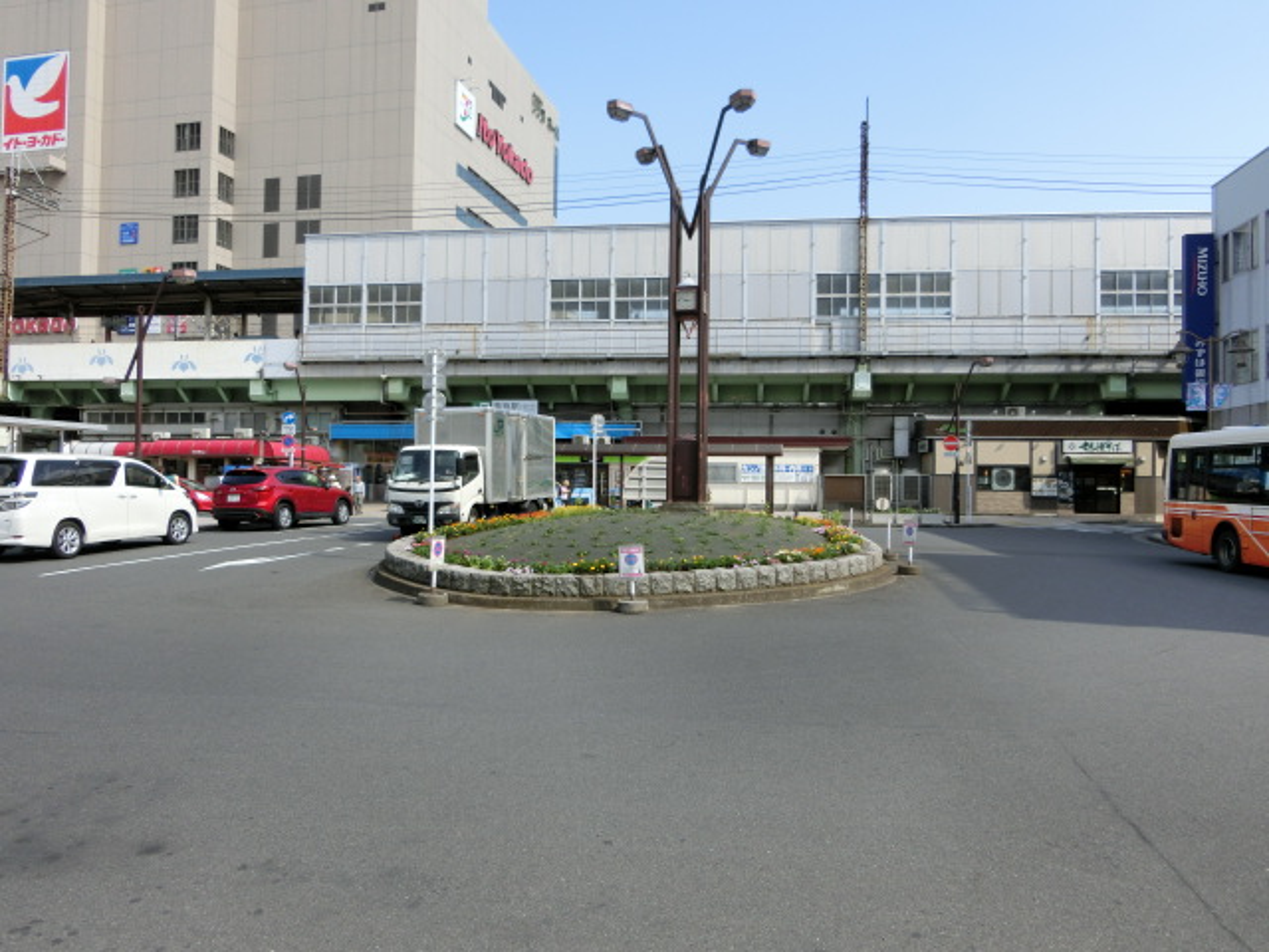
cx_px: 634
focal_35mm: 25
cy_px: 476
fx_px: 916
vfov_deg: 54.9
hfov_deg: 69.4
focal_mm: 4.5
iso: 80
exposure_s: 1/500
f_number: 3.5
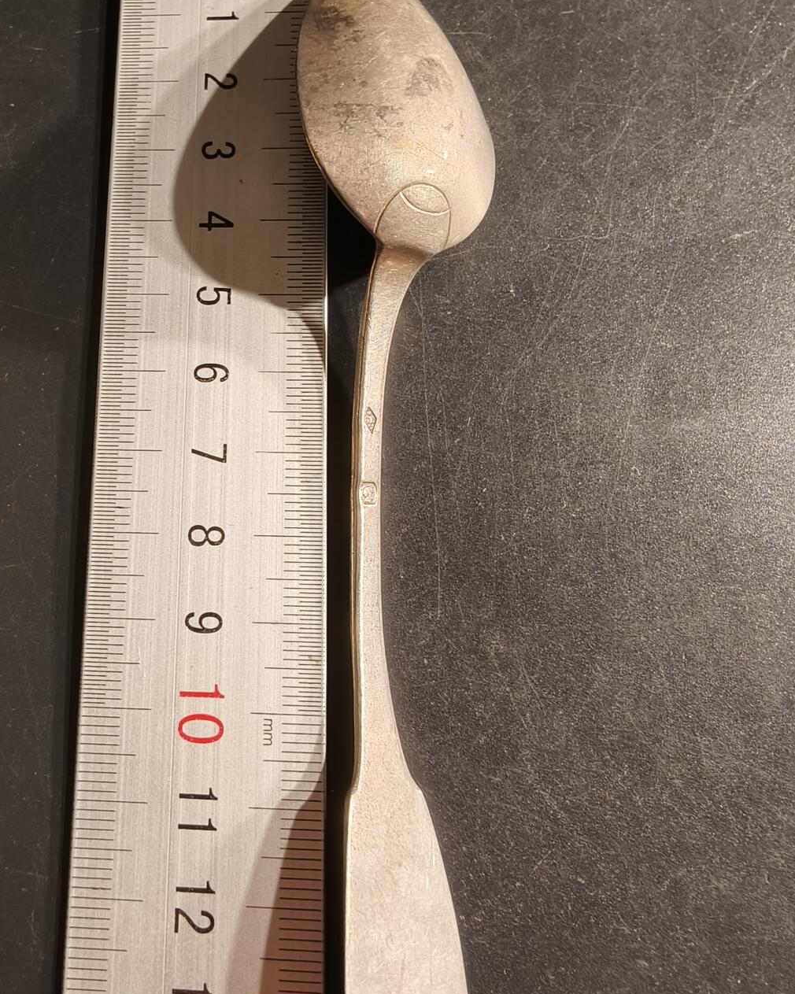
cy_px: 642
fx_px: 941
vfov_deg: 54.8
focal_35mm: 32
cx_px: 374
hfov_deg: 45.8
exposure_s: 1/50
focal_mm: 2.32
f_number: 2
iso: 160
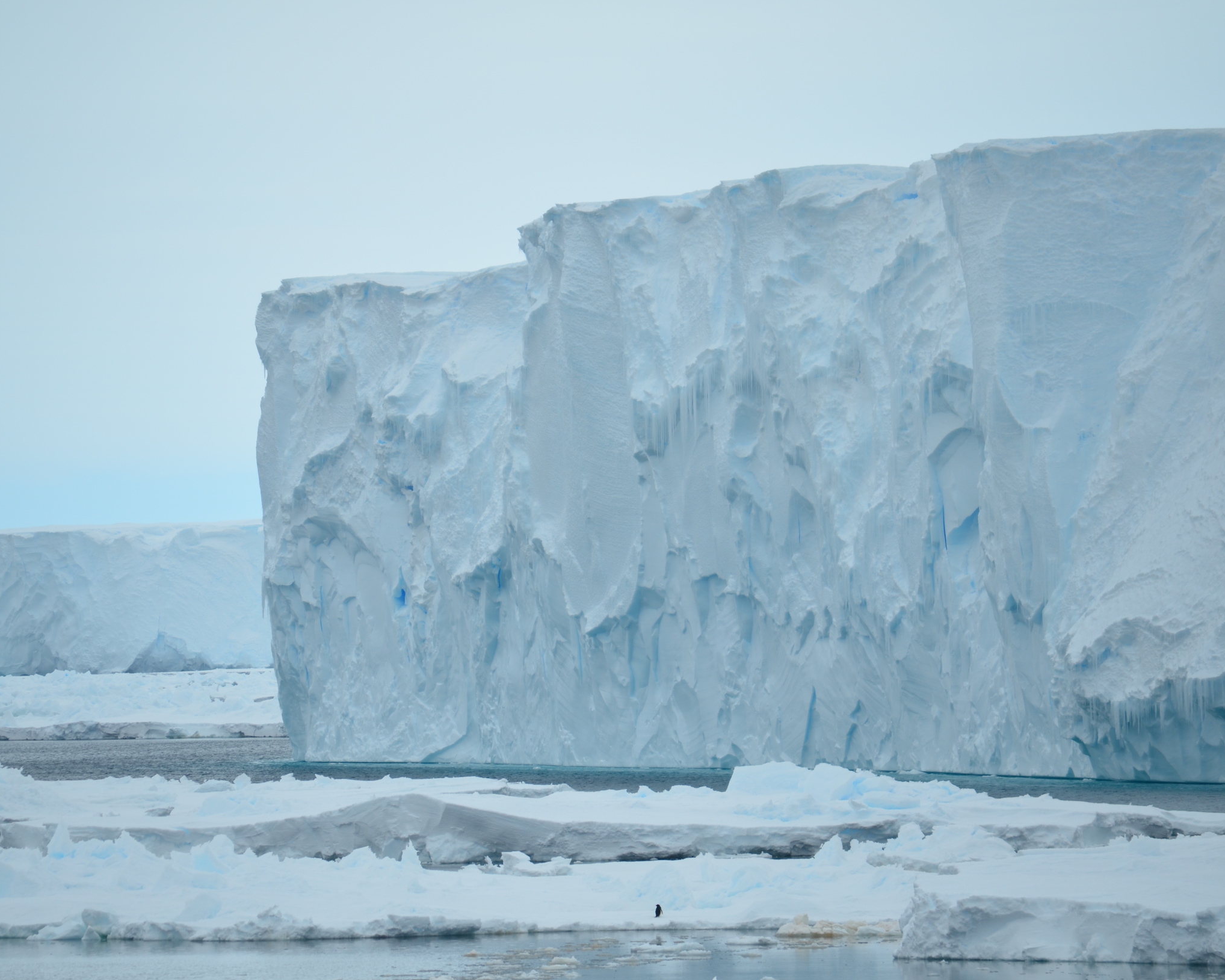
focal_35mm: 340
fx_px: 12327
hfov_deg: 5.7
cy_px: 490
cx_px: 554
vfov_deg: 4.6
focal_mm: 200
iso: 200
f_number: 8
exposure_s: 1/1000
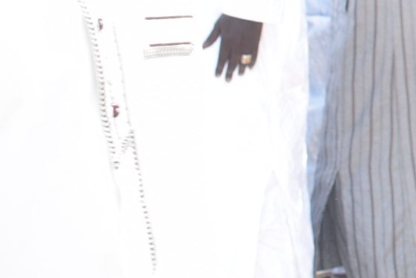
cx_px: 936
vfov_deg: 8.0
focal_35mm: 167
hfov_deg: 10.8
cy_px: -219
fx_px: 1927
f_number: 5
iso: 320
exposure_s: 1/250
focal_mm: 21
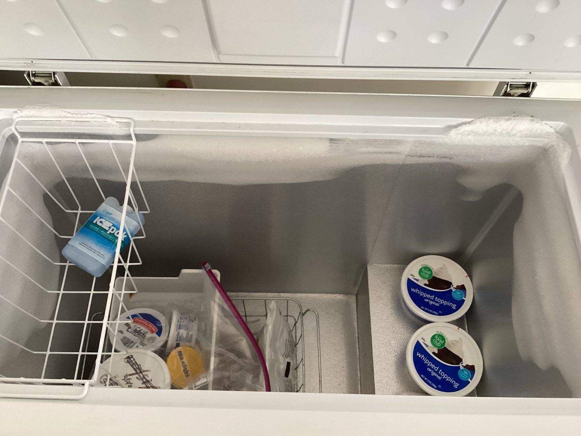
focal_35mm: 31
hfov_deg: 58.3
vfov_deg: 45.4
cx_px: 290
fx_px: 520
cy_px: 218
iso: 250
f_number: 2.4
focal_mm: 3.3
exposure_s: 1/60
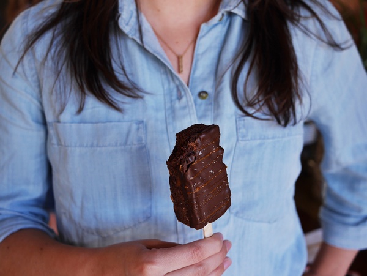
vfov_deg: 36.0
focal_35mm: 40
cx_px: 184
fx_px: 424
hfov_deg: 46.8
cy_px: 138
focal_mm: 20
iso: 200
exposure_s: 1/160
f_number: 2.8
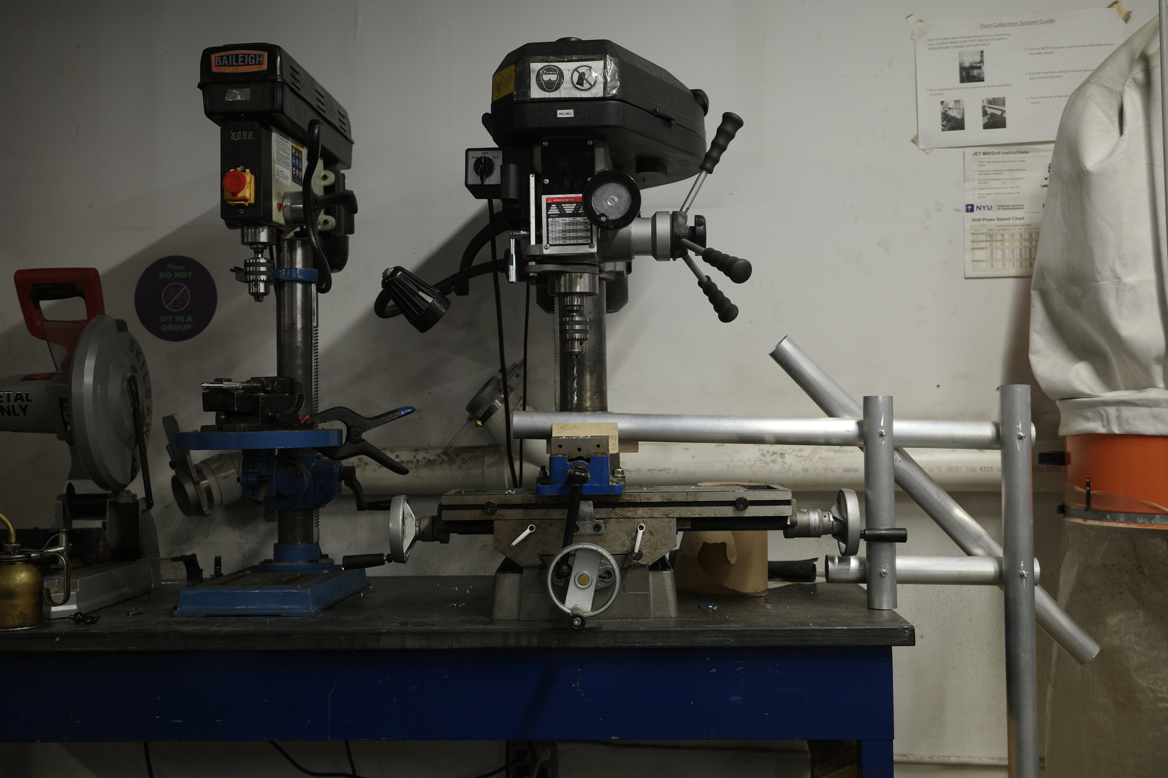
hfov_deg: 48.5
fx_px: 1298
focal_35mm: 40
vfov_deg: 33.4
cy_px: 389
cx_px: 584
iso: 320
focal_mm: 26
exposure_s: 1/40
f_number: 2.8
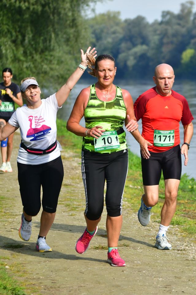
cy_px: 148
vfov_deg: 13.4
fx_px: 1251
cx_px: 98
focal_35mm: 153
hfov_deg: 9.0
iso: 800
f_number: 4.5
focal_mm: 102
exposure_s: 1/5000
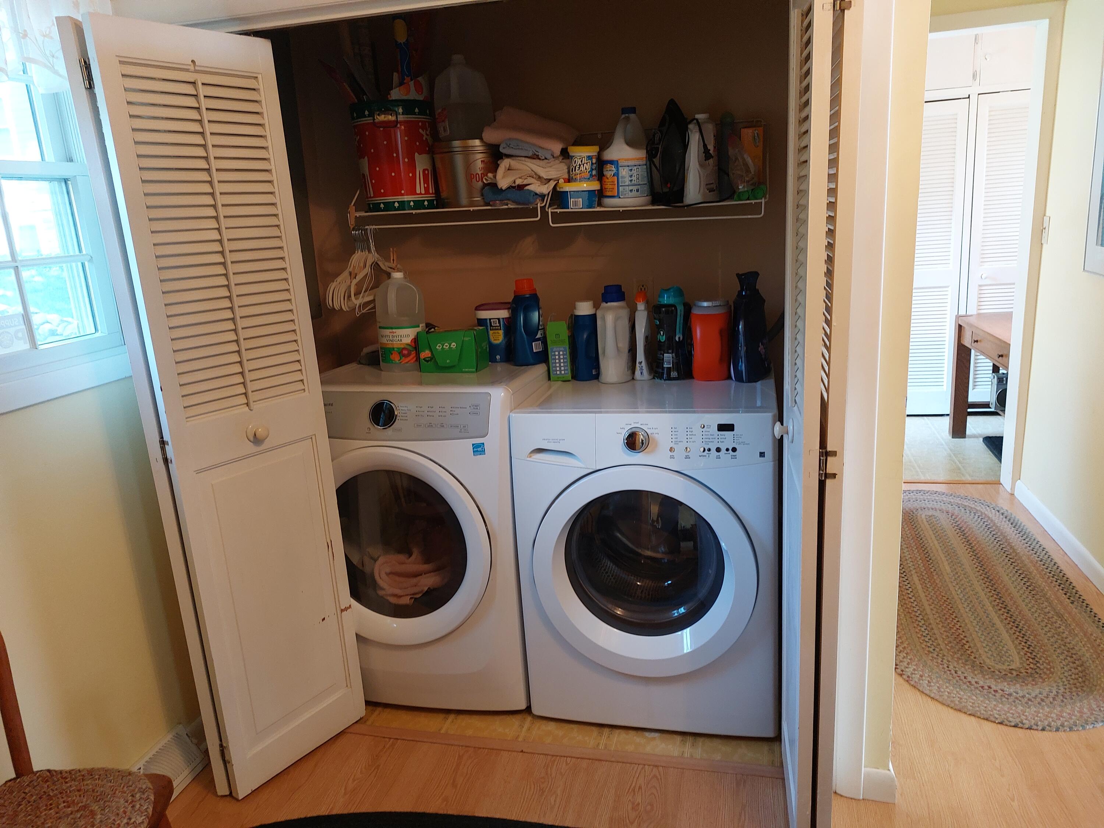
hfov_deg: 71.6
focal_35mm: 24
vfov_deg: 56.8
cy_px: 414
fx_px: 765
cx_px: 552
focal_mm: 5.23
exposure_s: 1/60
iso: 250
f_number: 1.8
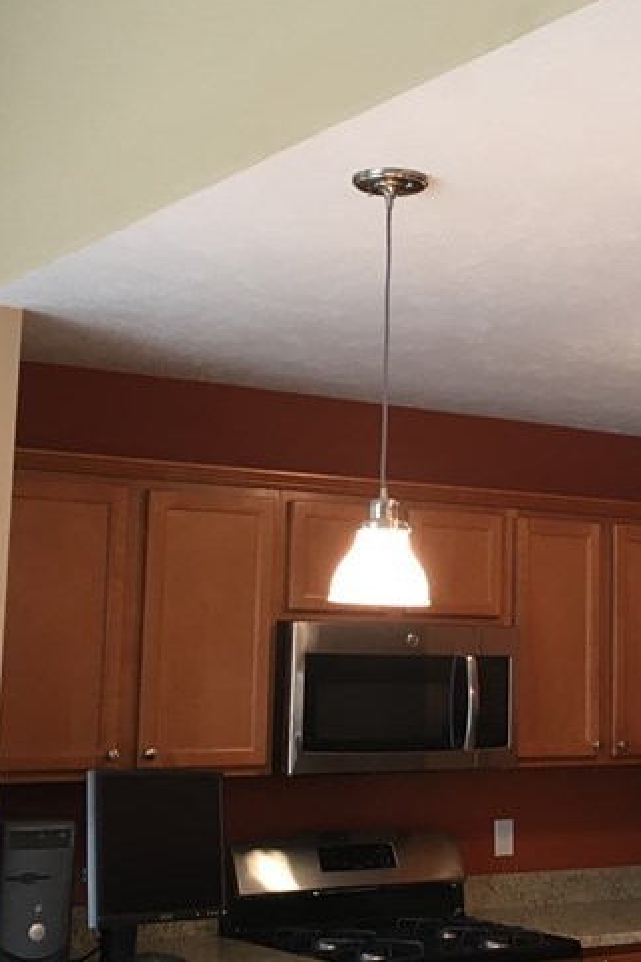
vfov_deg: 31.4
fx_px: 1709
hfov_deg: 21.0
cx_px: 520
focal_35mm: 64
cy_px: 422
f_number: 2.2
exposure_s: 1/30
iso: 64
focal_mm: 4.15
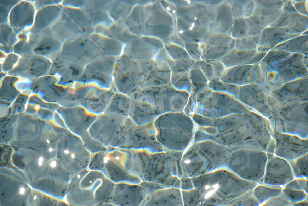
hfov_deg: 13.0
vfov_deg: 8.7
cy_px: 103
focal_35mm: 158
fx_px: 1347
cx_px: 154
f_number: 8
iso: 100
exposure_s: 1/1000
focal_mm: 105
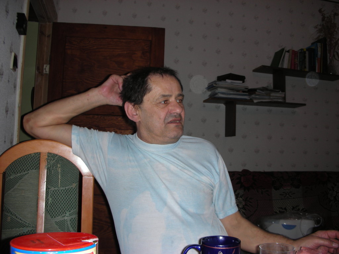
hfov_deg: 52.6
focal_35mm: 35
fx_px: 343
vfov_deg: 40.7
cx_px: 170
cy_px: 127
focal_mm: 5.8
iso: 50
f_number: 3
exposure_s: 1/60.1
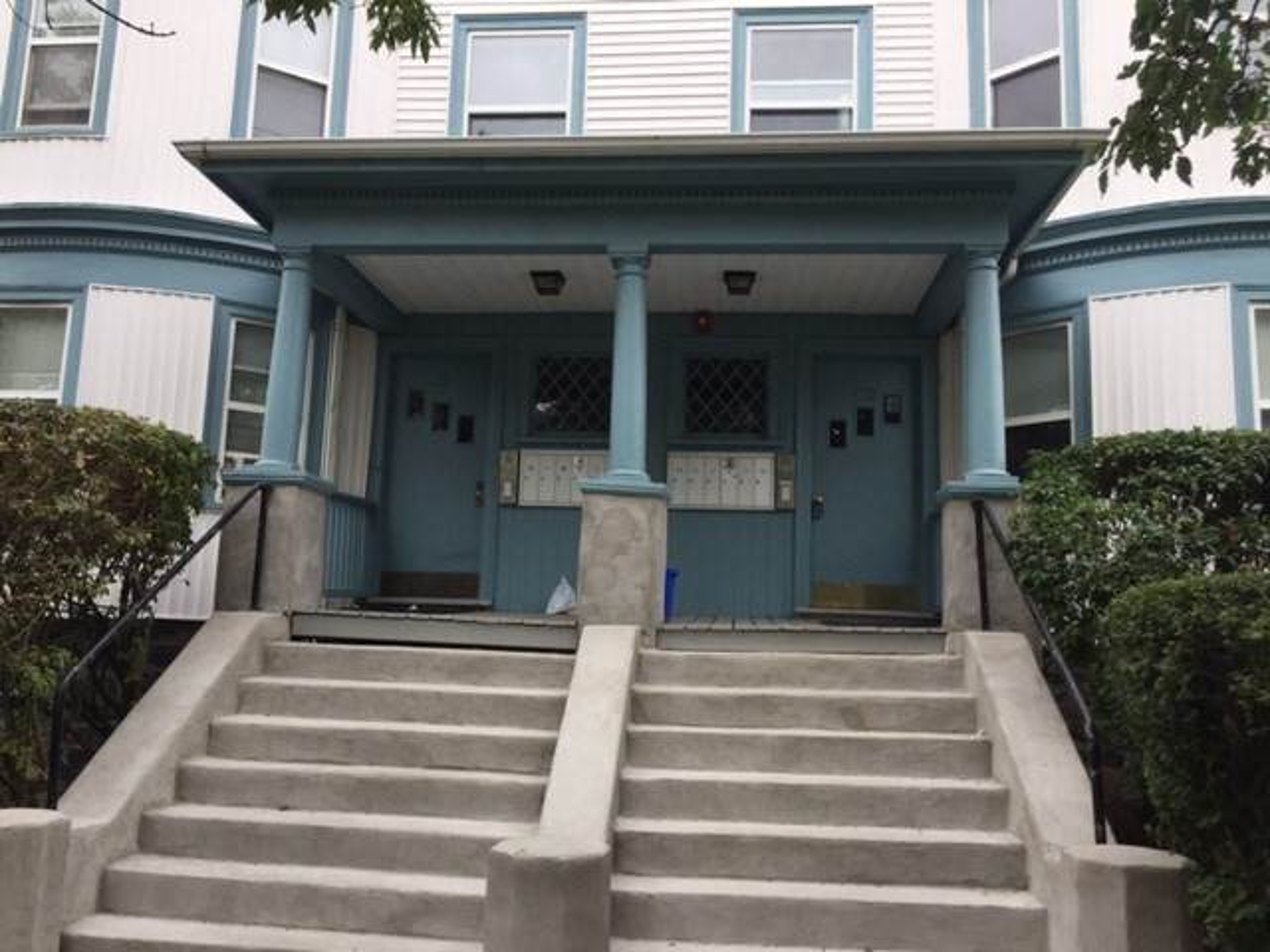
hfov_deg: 61.7
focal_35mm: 29
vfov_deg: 48.2
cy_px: 476
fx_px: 1064
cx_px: 635
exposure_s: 1/269
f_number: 2.2
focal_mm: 4.15
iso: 32
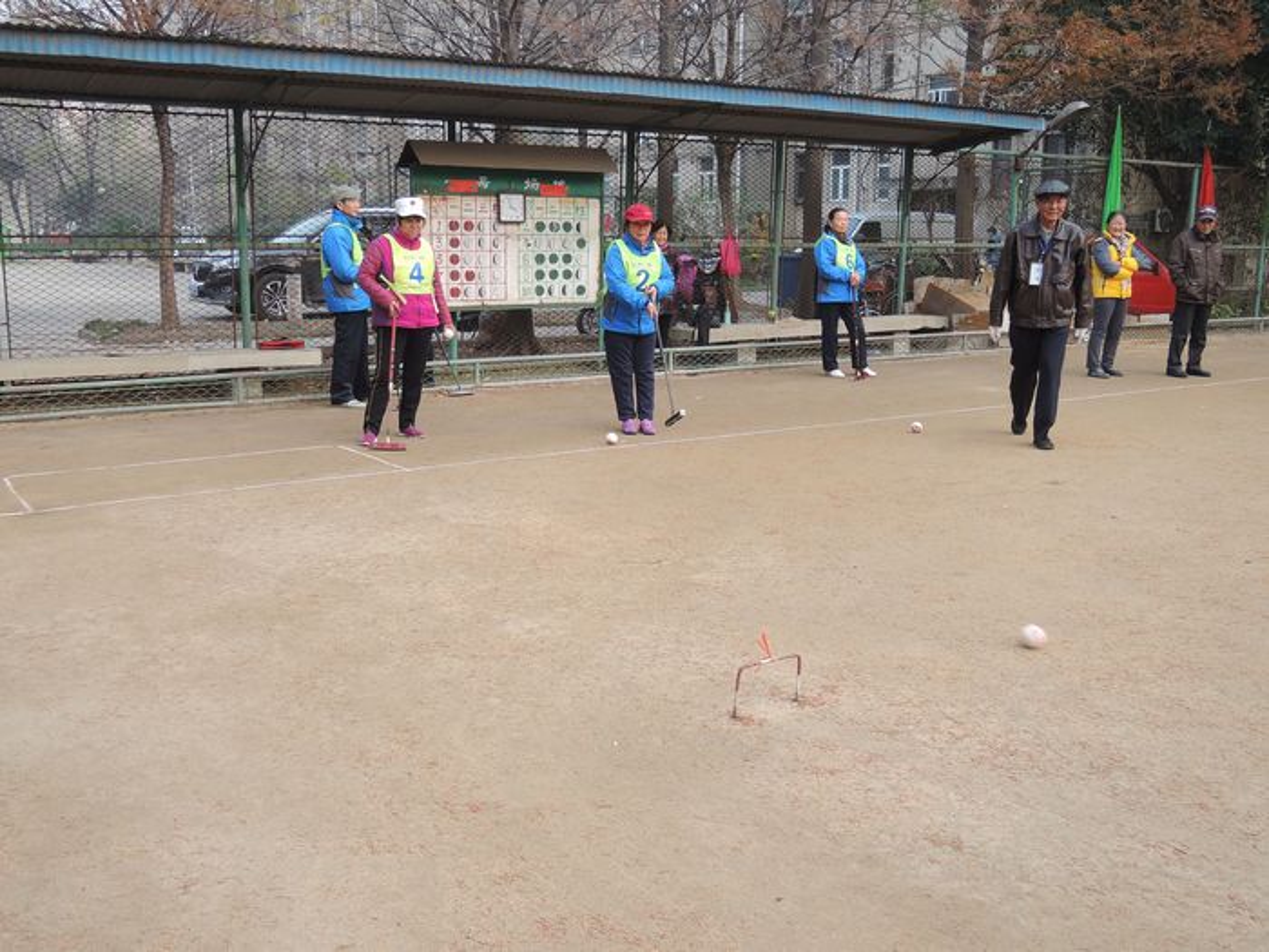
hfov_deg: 52.6
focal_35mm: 35
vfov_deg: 40.7
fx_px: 1283
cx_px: 634
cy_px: 476
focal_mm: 7.5
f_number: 3.5
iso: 80
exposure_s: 1/50
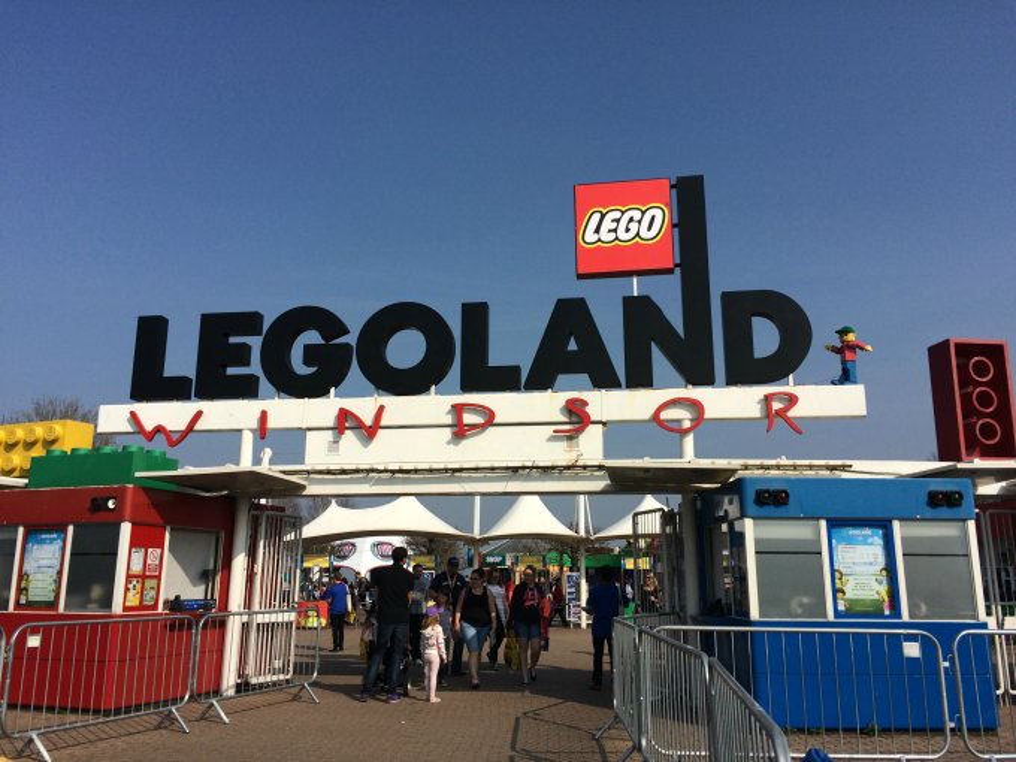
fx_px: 851
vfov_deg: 48.2
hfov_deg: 61.7
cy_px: 381
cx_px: 508
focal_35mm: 29
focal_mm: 4.15
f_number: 2.2
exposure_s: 1/4115
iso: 32
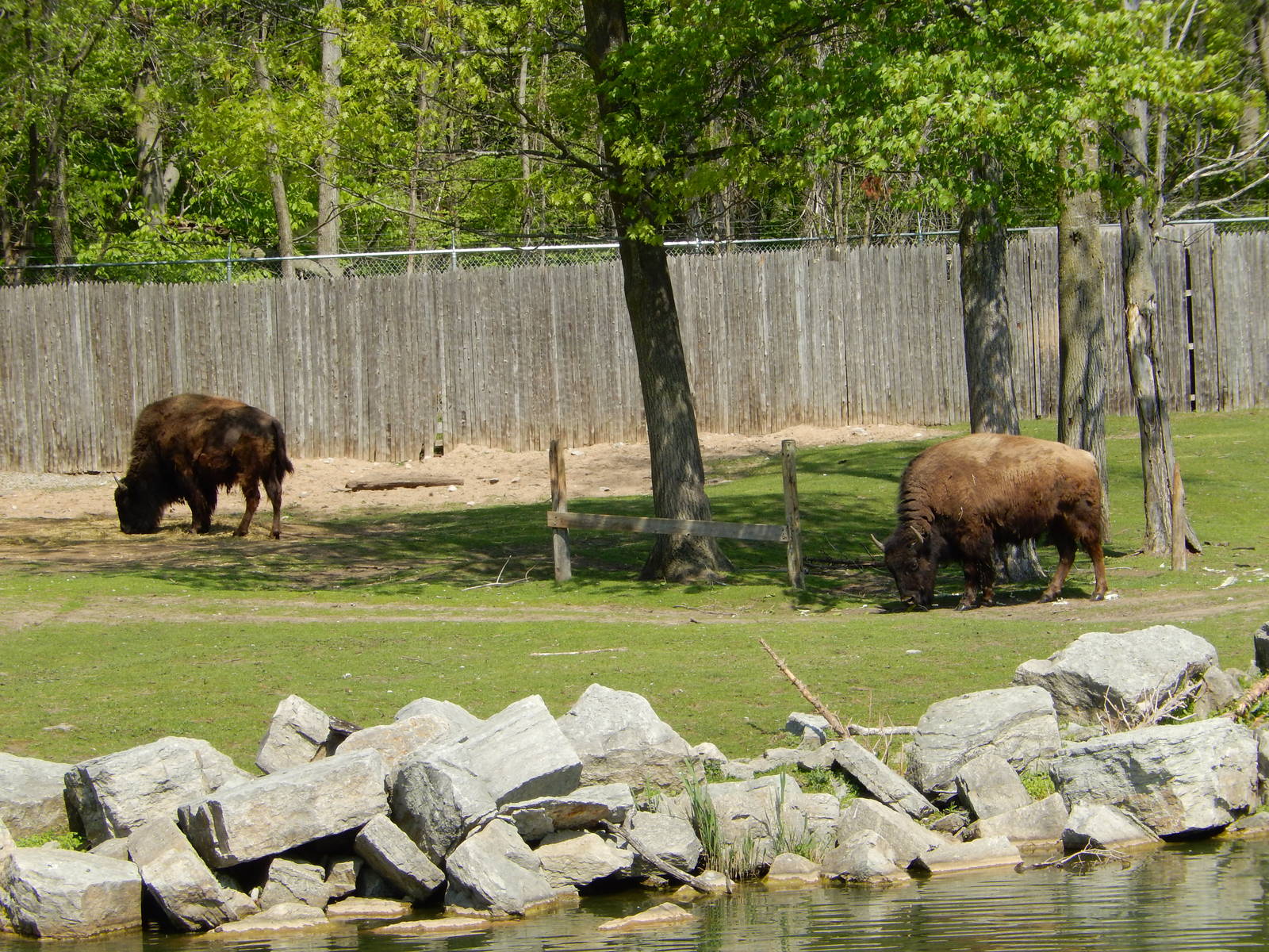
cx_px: 634
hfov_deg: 13.4
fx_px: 5389
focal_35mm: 147
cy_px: 476
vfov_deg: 10.1
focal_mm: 26.4
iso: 125
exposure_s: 1/400
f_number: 5.6
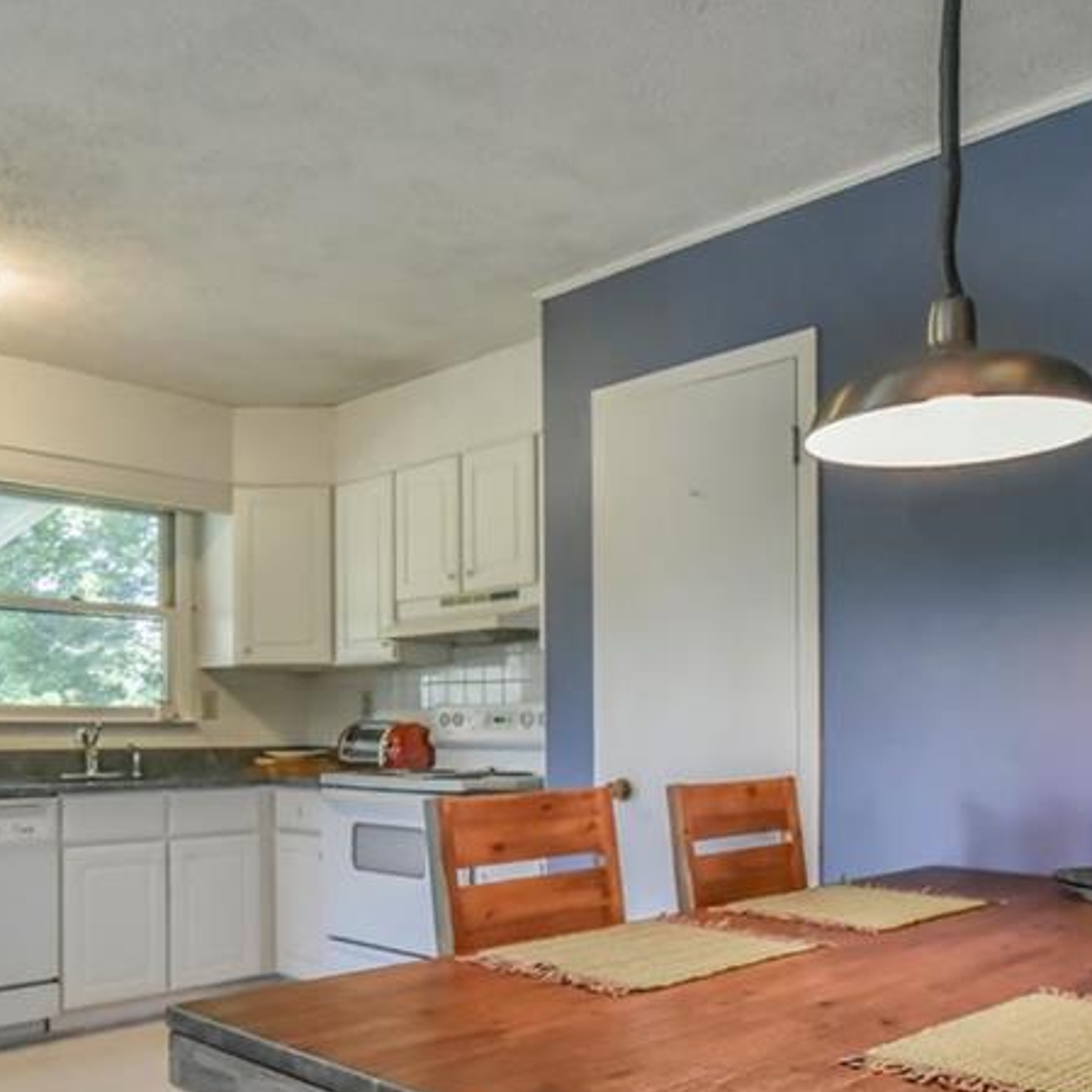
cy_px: 704
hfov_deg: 52.3
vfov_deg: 51.8
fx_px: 1106
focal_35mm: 31
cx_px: 455
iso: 4000
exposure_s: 1/100
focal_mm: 16
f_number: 10
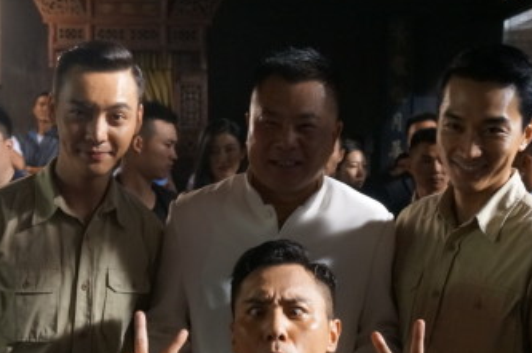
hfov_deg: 38.4
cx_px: 235
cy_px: 256
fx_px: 764
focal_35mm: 52
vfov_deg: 25.8
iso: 3200
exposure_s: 1/80
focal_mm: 23
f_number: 4
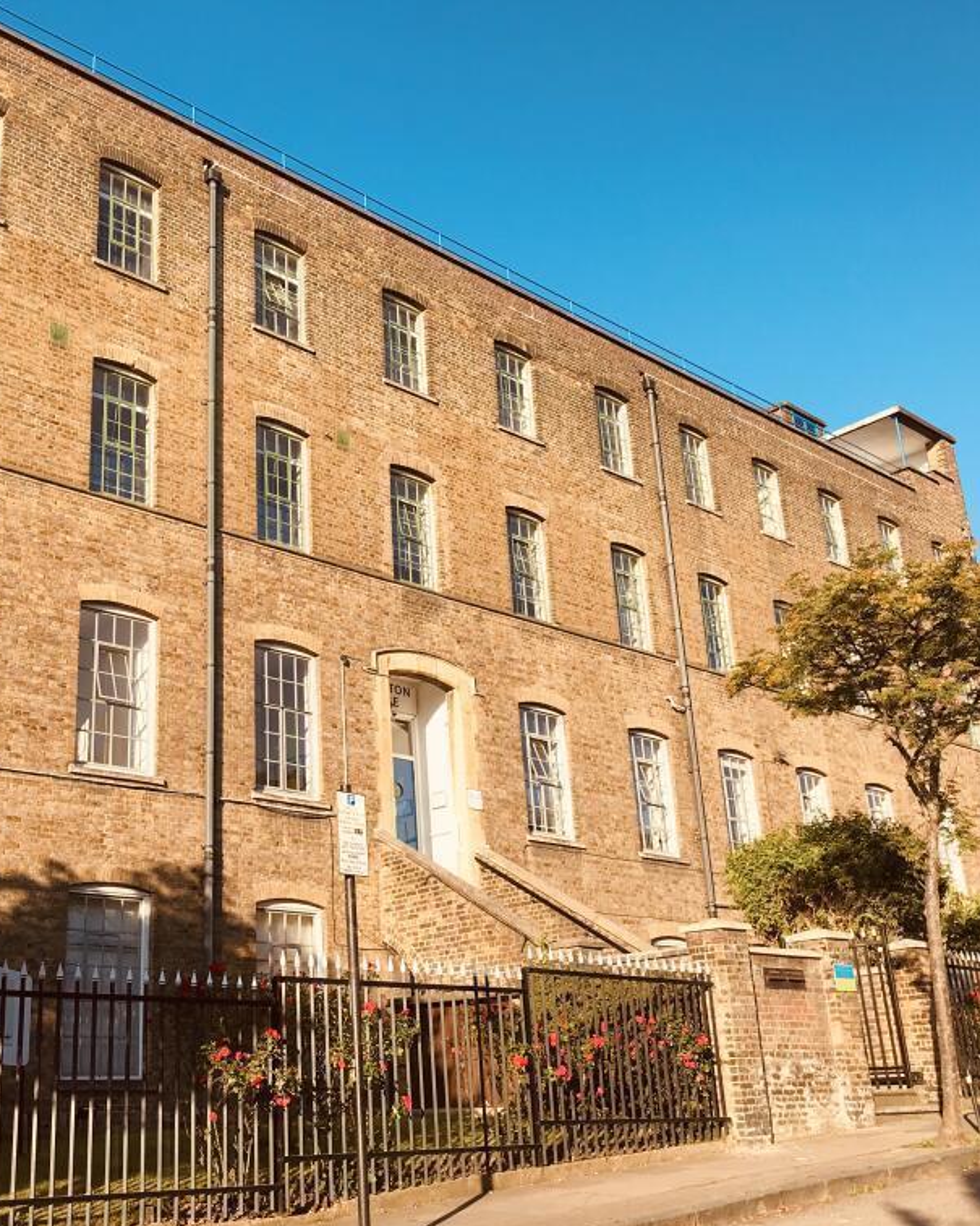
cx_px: 313
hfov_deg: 39.6
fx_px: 1341
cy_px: 608
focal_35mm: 37
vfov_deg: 49.1
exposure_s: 1/1168
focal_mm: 3.99
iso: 20
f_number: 1.8
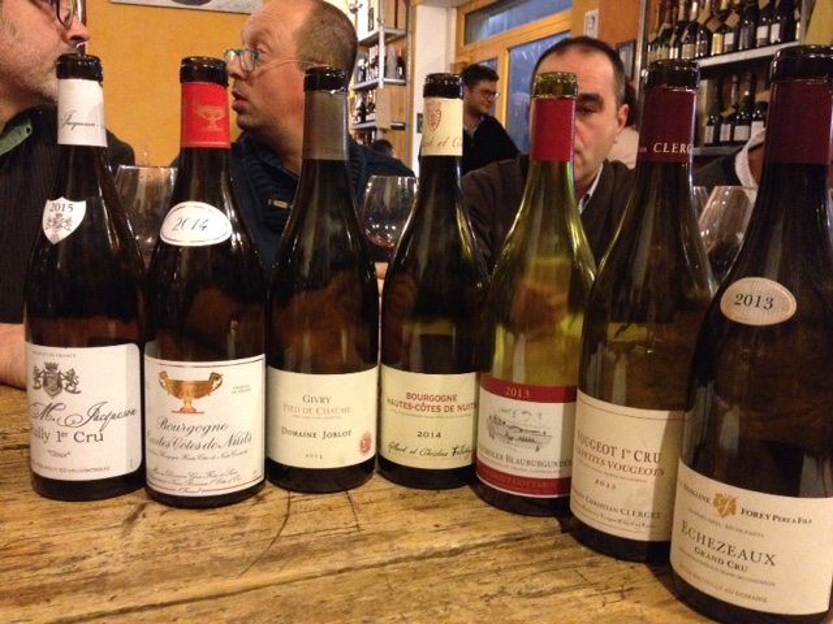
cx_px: 416
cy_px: 312
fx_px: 842
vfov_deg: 40.7
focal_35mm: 35
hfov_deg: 52.6
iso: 640
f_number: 2.4
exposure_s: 1/15
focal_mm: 4.28
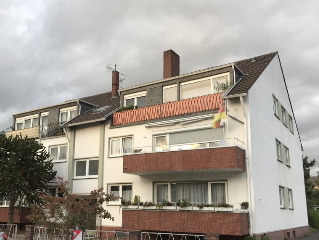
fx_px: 332
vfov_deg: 39.5
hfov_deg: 51.2
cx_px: 138
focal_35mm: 36
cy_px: 144
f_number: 1.8
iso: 20
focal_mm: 3.99
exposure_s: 1/253
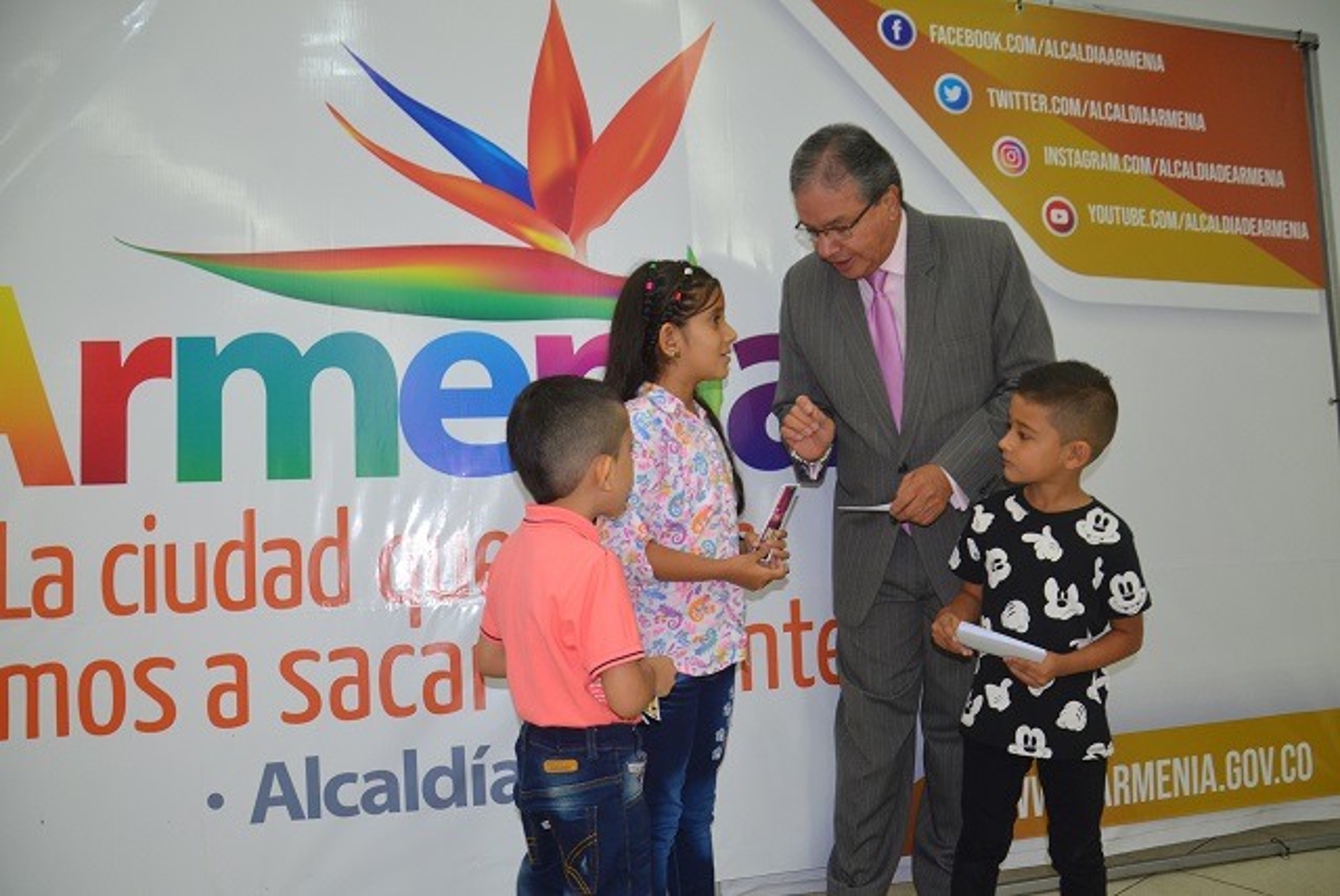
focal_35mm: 27
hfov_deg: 67.3
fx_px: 1006
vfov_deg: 48.0
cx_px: 670
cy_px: 448
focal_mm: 18
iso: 800
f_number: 3.5
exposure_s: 1/60
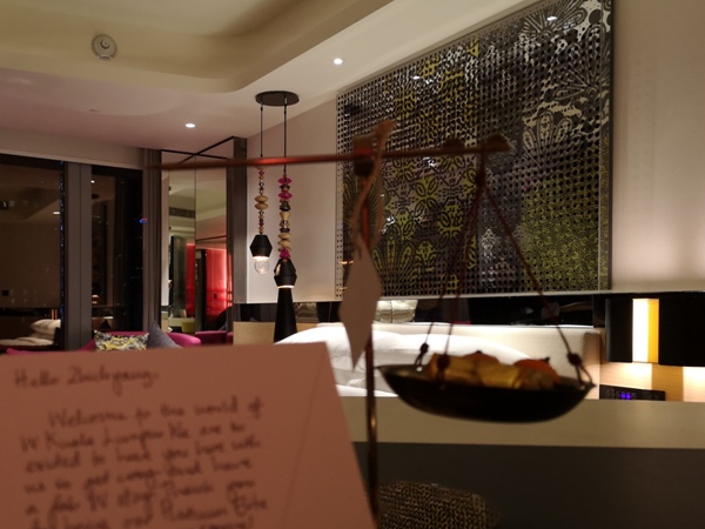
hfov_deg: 51.1
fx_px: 733
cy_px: 321
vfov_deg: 39.5
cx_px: 290
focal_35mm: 36
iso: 250
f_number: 1.8
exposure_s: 1/33.3
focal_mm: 3.95
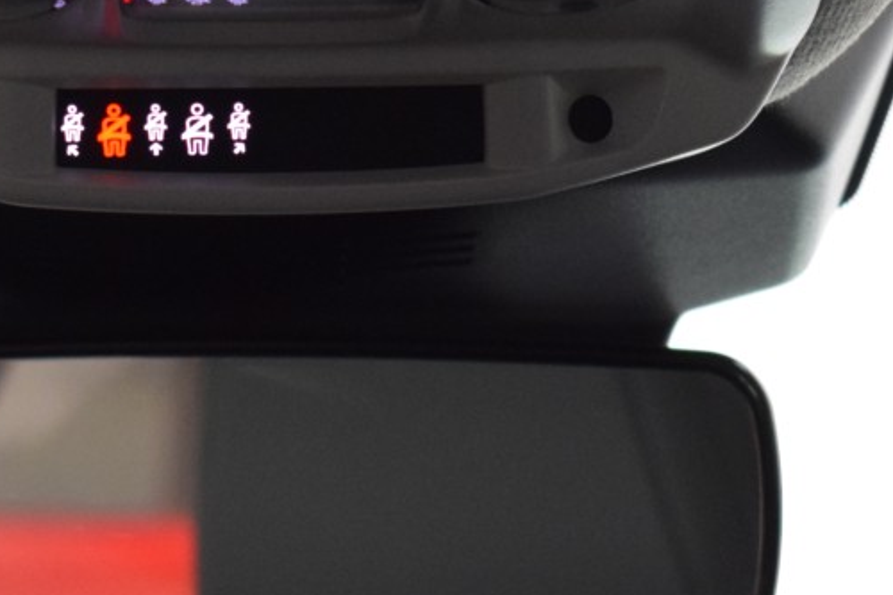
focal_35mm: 216
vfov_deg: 6.3
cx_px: 259
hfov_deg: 9.5
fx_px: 5356
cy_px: 100
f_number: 5.3
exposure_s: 1/60
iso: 1800
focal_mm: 48
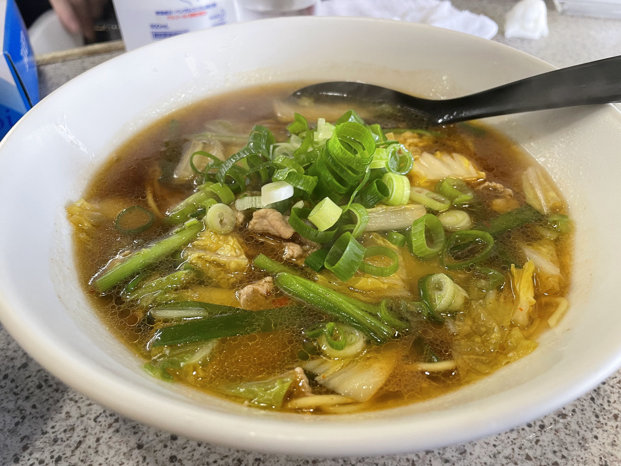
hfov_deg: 67.3
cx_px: 310
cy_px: 233
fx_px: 466
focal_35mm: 26
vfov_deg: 53.1
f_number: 1.6
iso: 80
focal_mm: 4.2
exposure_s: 1/60
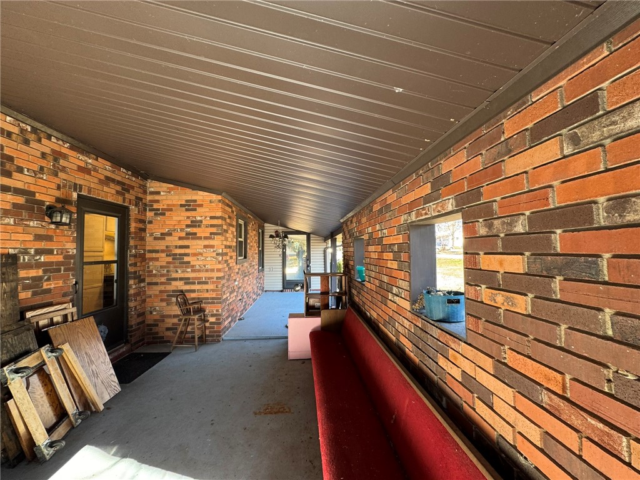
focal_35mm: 14
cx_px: 320
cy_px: 240
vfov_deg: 85.7
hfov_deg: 102.1
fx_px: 259
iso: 100
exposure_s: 1/99
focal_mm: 2.22
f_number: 2.2
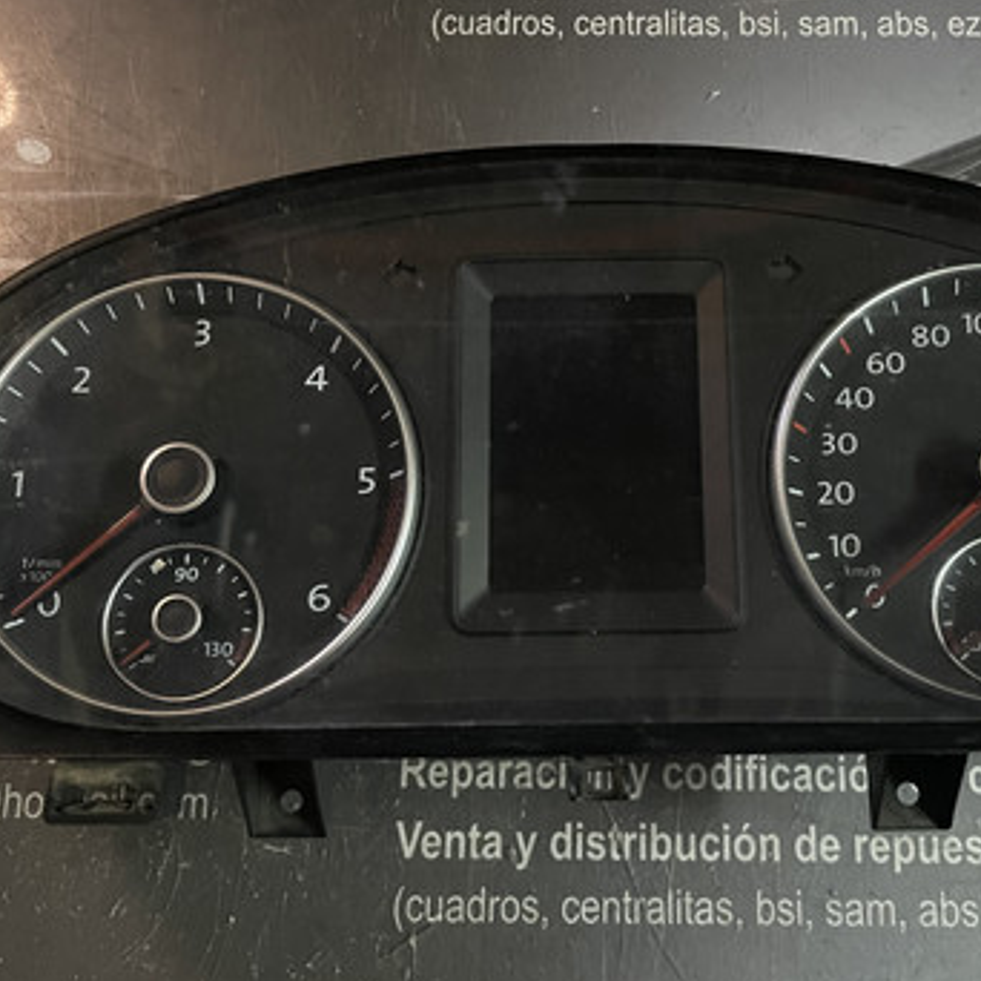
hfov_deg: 39.0
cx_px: 585
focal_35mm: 43
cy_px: 493
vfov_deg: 39.2
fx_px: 1379
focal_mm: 5.1
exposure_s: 1/25
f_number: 1.6
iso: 800
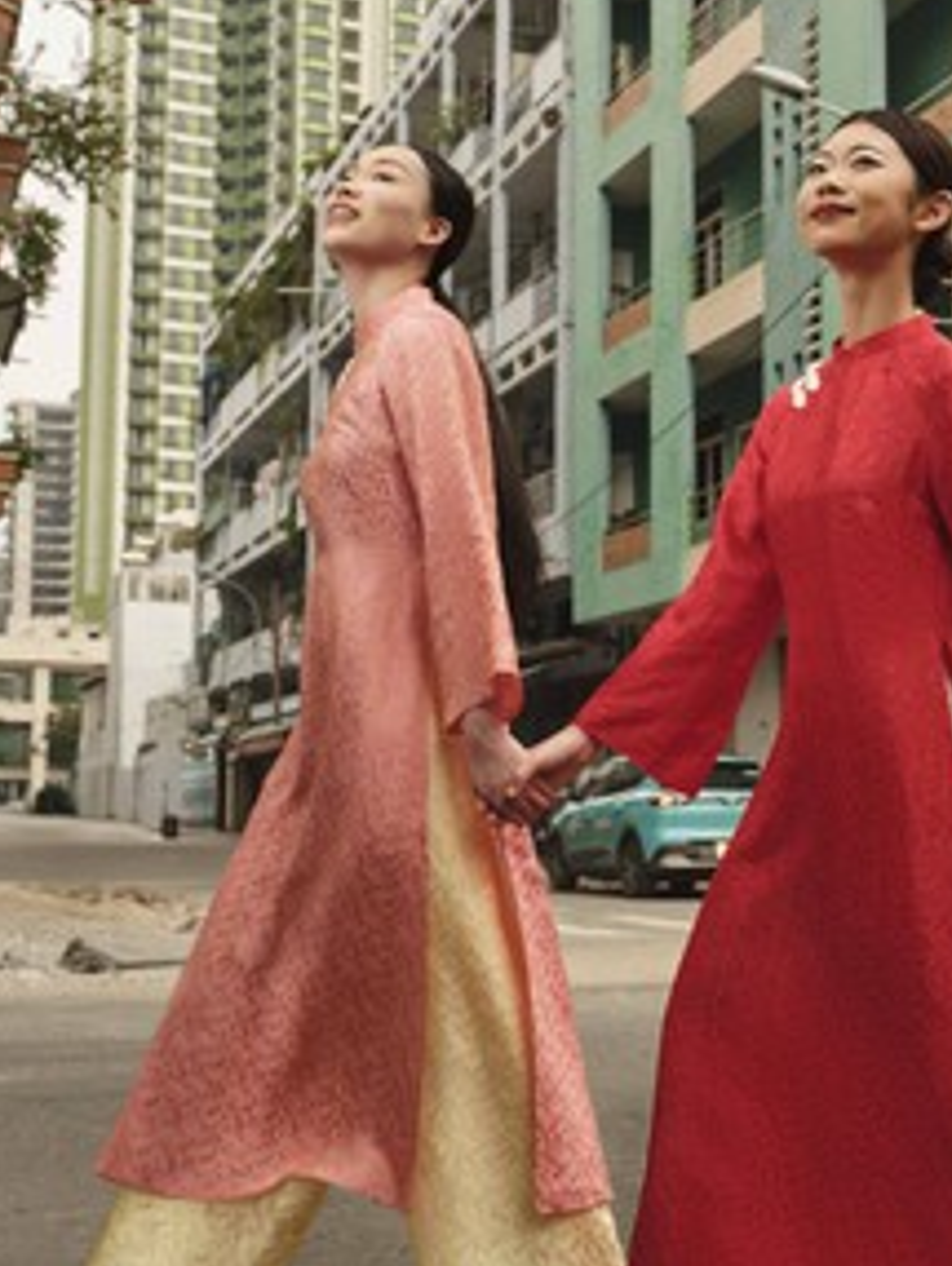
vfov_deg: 34.9
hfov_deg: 26.5
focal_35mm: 55
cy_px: 618
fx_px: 2014
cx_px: 629
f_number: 13
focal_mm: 45.7
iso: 500
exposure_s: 1/160
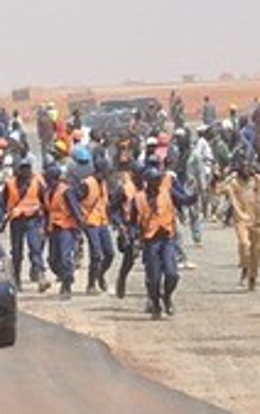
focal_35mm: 347
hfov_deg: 3.7
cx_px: -542
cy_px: 311
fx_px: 3925
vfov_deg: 6.0
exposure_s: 1/200
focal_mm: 55
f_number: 14
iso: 250
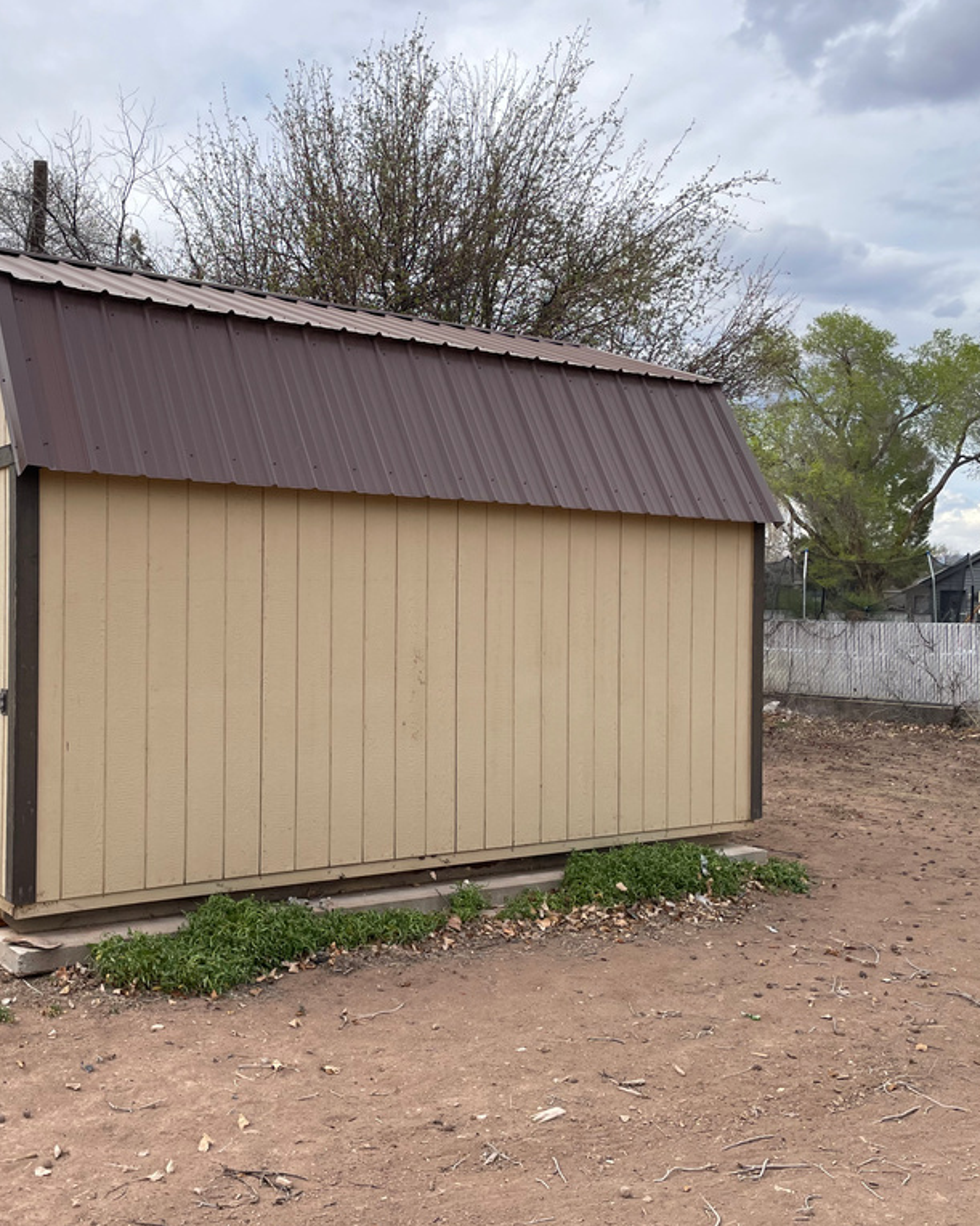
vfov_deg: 52.9
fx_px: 1233
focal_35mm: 34
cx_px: 308
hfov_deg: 42.6
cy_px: 613
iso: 32
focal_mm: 4.2
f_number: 1.6
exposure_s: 1/2747
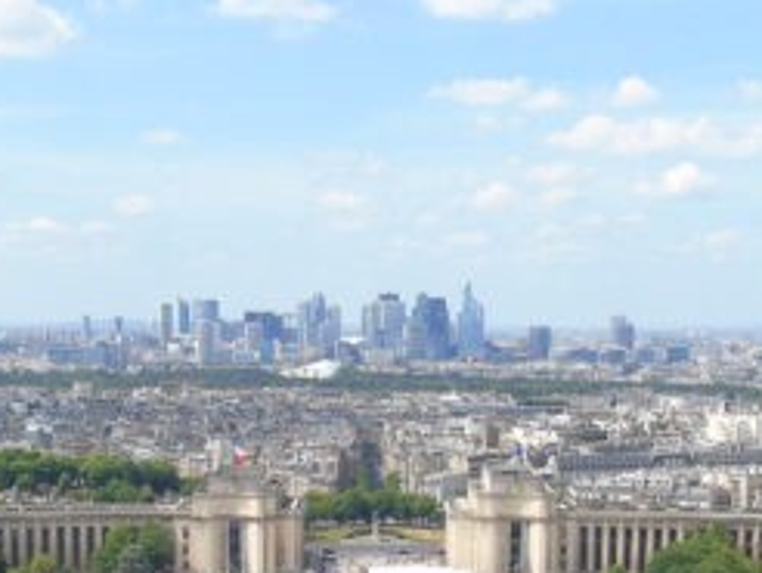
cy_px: 539
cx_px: 403
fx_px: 1719
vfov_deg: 18.5
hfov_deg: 25.0
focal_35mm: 78
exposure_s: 1/640
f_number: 3.4
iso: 80
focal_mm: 4.4
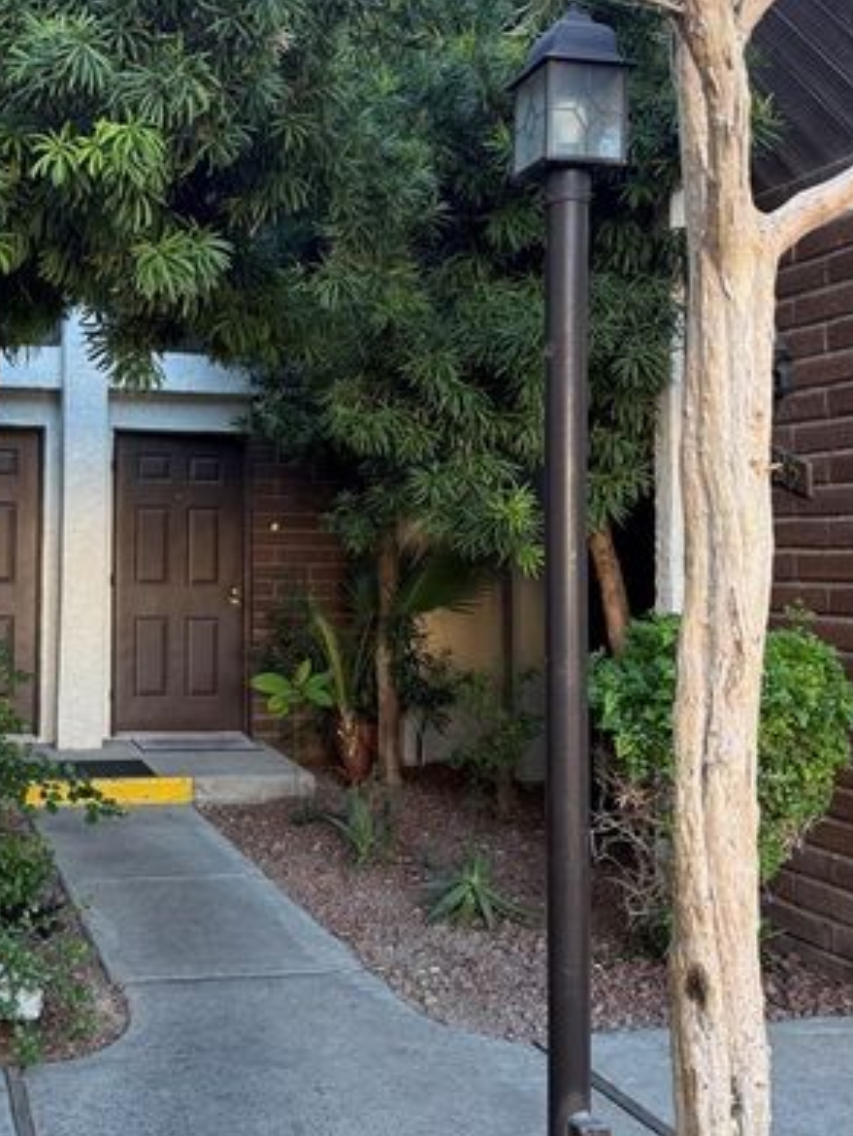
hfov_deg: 33.8
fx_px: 1346
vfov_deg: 45.7
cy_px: 526
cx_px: 131
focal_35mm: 41
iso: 125
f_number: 1.78
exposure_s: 1/128
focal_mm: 6.76
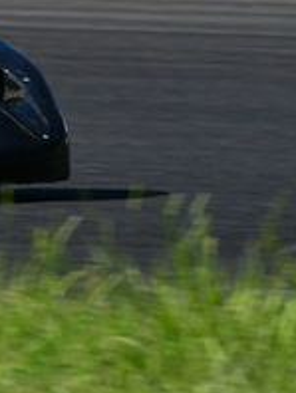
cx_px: -495
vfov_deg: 1.2
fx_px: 19227
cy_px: -119
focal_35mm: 1690
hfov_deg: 0.9
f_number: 13
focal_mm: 290
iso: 500
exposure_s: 1/640
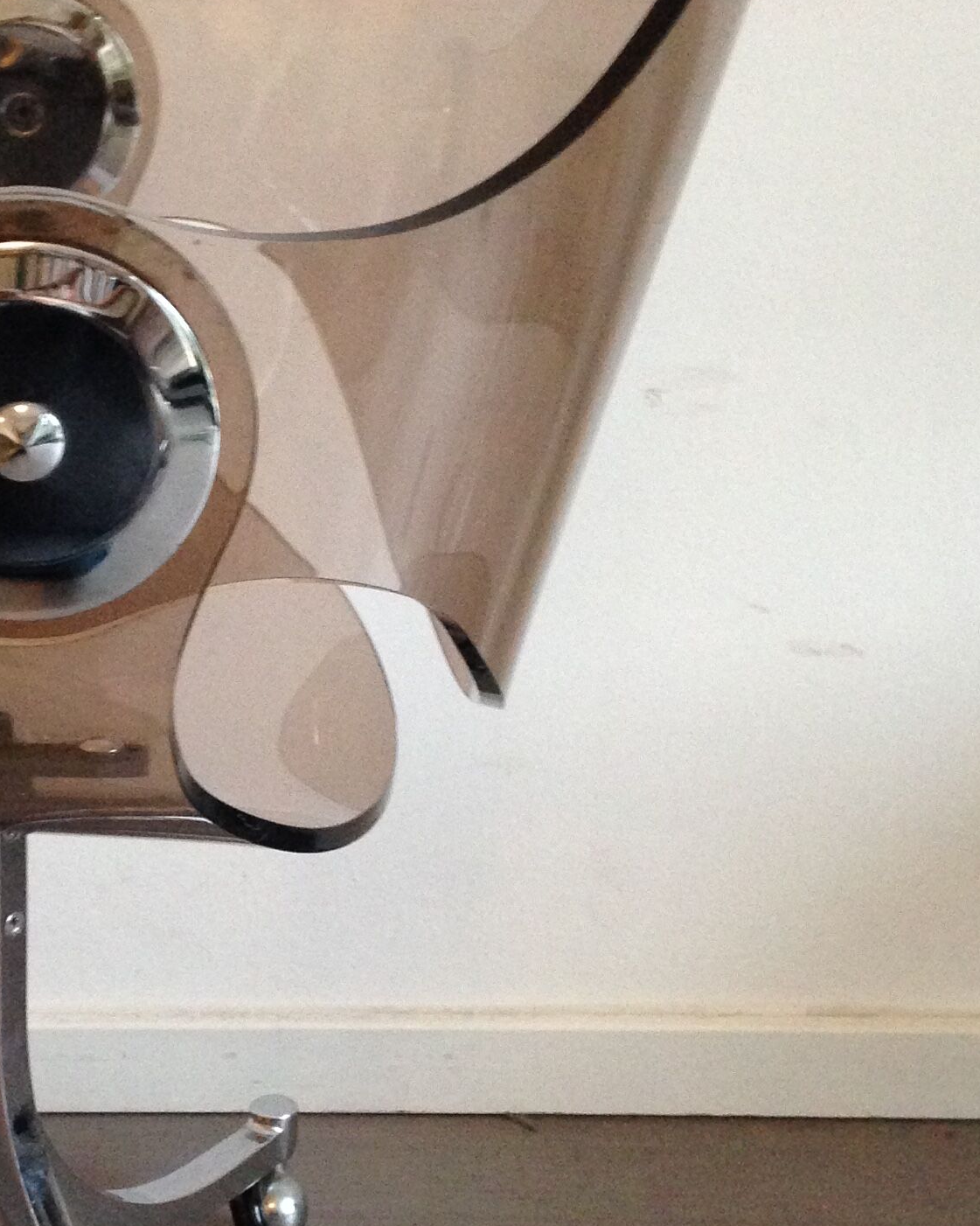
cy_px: 775
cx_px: 45
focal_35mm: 75
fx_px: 2720
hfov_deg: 19.9
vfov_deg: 25.3
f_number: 2.4
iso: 320
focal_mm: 4.12
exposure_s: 1/20
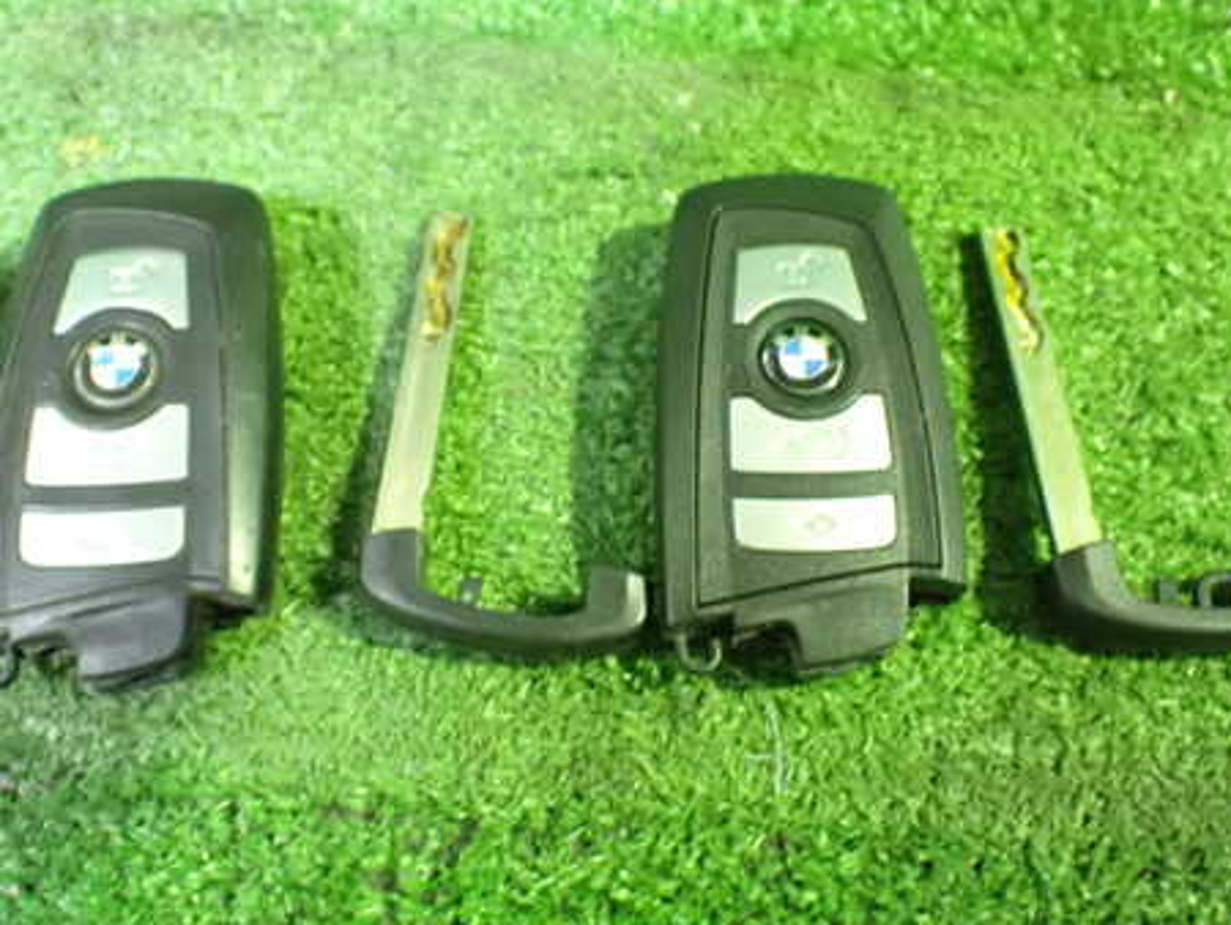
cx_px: 602
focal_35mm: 40
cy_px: 476
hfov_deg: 46.8
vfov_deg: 36.0
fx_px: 1423
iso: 1600
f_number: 2.3
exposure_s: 1/30
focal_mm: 5.4
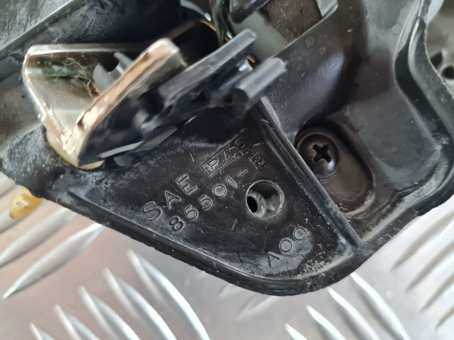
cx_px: 227
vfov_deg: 53.1
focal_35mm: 26
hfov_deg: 67.3
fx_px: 341
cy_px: 170
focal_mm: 5.4
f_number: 1.8
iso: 500
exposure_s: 1/50
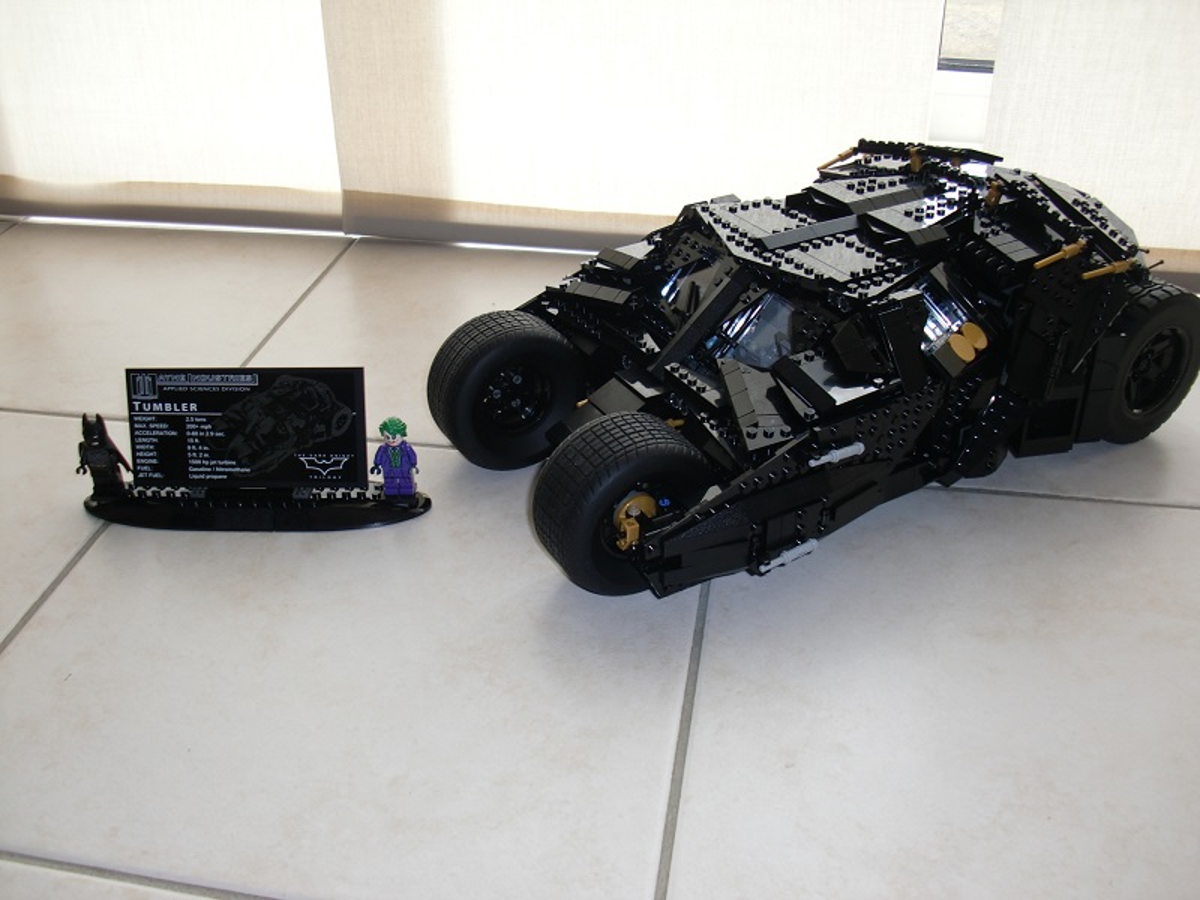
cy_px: 450
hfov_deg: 51.4
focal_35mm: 36
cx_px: 600
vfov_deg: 39.7
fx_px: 1248
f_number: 2.8
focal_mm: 6.3
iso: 80
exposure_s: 1/60
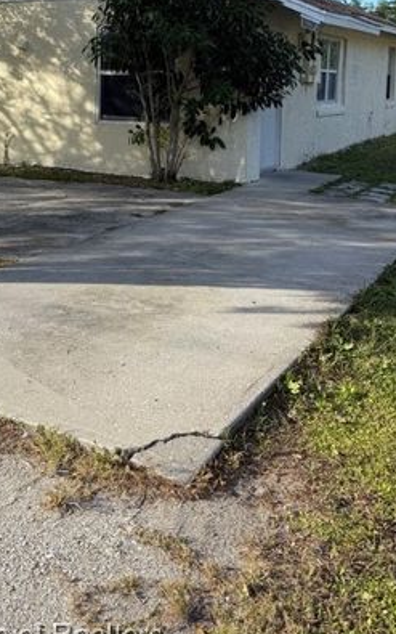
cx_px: 109
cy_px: 131
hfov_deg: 29.5
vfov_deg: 44.1
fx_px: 742
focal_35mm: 43
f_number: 1.78
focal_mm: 6.76
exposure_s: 1/2299
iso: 80
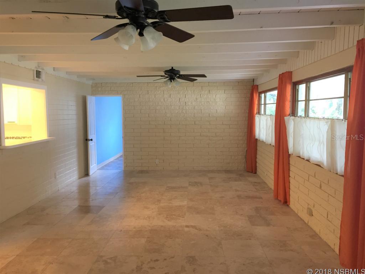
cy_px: 137
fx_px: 306
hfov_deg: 61.7
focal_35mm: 29
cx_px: 182
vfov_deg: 48.2
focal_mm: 4.15
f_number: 2.2
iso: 100
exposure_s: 1/30
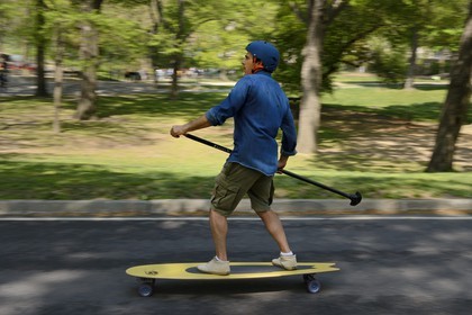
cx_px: 236
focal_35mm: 40
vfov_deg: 33.4
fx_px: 524
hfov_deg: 48.5
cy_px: 158
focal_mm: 40
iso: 400
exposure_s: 1/200
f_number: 9
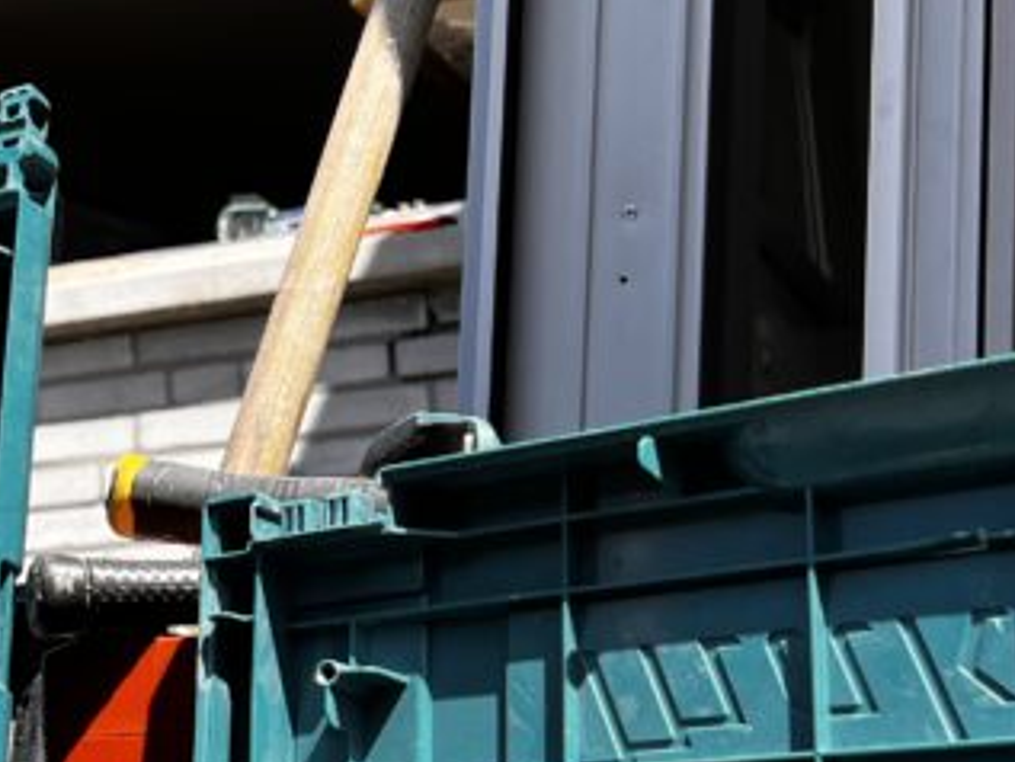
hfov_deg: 20.8
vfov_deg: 17.6
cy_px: 474
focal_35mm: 84
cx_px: -362
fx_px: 2464
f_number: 1.5
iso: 50
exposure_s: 1/1751
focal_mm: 5.7
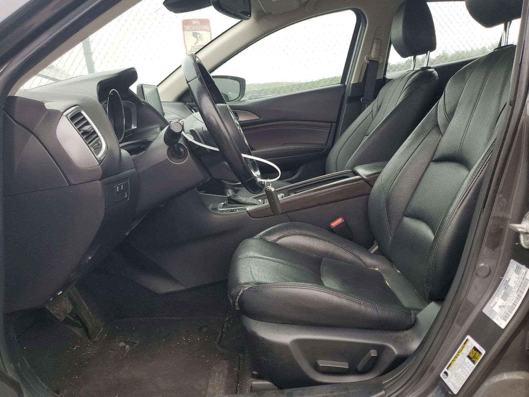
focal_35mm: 26
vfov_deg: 53.1
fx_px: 397
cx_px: 264
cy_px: 198
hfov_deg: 67.3
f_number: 1.5
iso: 50
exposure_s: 1/233
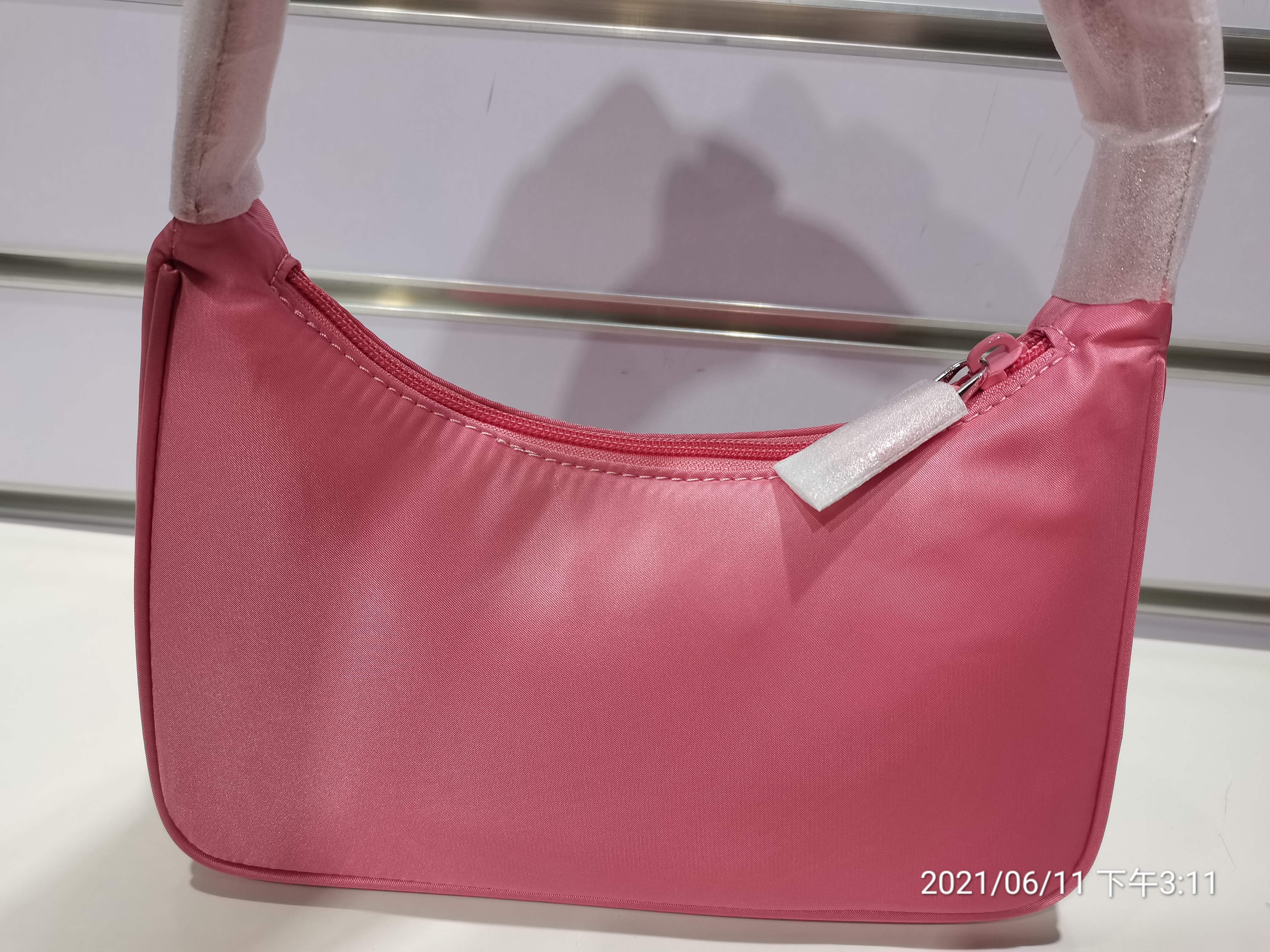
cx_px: 635
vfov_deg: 53.1
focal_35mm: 26
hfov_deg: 67.3
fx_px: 954
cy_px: 476
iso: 50
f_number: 1.8
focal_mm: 5.58
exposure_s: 1/225
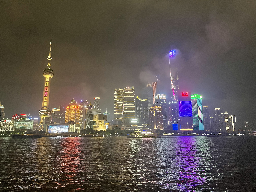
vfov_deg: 53.1
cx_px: 128
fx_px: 192
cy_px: 96
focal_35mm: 26
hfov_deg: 67.3
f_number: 1.6
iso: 500
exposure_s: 1/60
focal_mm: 4.2
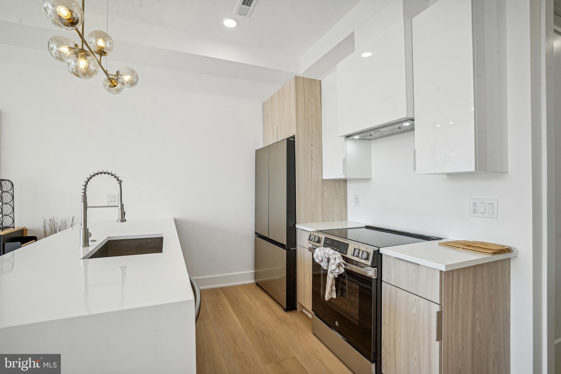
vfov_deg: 73.7
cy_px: 187
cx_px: 280
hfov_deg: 96.7
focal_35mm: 16
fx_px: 249
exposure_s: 1/160
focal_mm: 16
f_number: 9
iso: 640
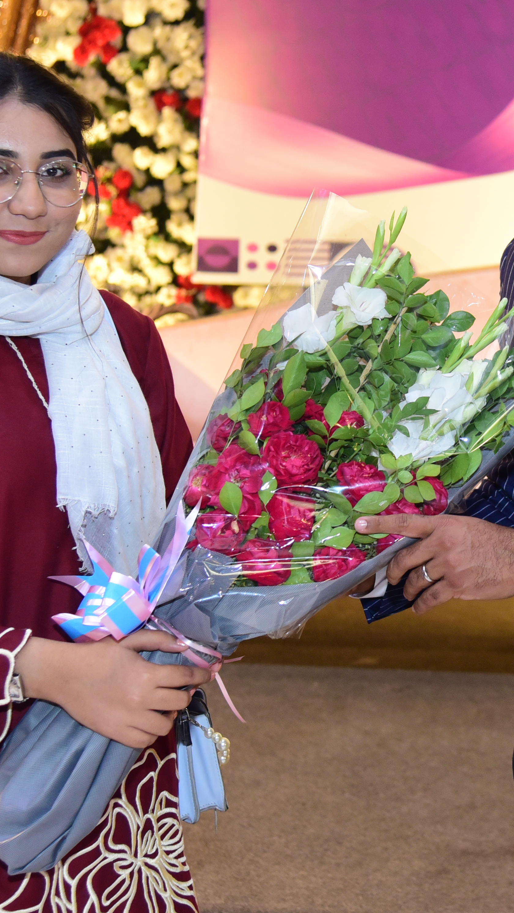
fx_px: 2350
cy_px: 351
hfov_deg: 12.4
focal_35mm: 97
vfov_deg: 22.0
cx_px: 431
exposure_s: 1/125
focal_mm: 46
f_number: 4
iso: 2000
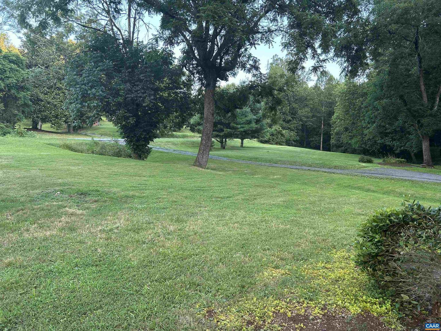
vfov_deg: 53.1
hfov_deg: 67.3
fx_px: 331
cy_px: 166
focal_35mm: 26
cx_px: 220
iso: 64
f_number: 1.5
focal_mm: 5.7
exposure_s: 1/126
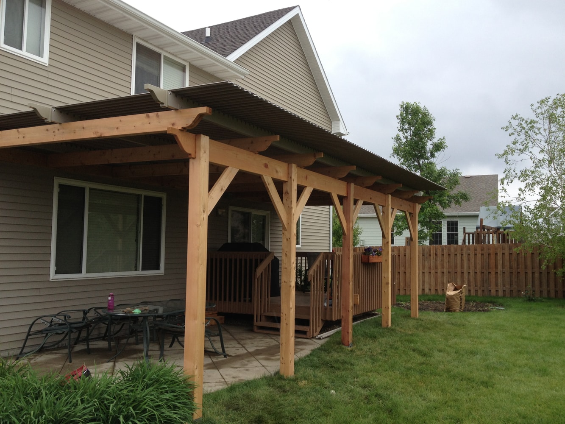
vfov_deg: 40.7
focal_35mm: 35
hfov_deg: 52.6
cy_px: 212
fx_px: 571
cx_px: 282
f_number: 2.4
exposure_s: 1/497
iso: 50
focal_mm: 4.28
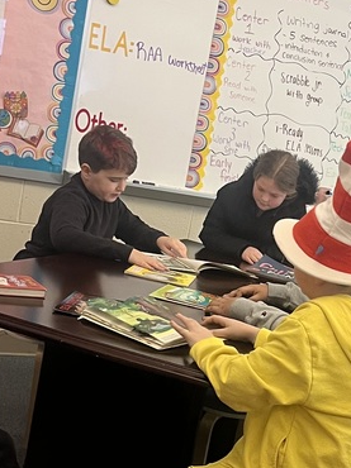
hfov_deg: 19.3
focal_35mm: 72
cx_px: 417
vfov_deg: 26.7
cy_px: 358
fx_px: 975
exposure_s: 1/60
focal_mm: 5.1
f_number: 1.6
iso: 125
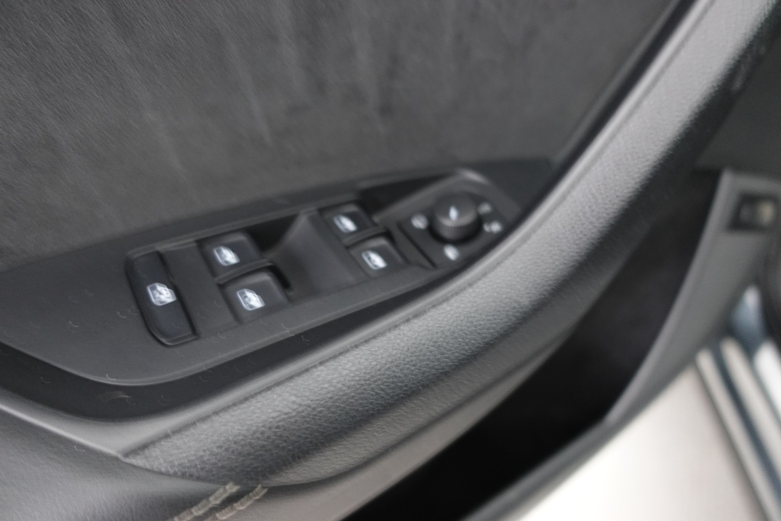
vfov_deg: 53.1
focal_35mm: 24
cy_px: 260
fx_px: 521
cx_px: 390
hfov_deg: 73.7
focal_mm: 9.4
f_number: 1.8
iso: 800
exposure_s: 1/8
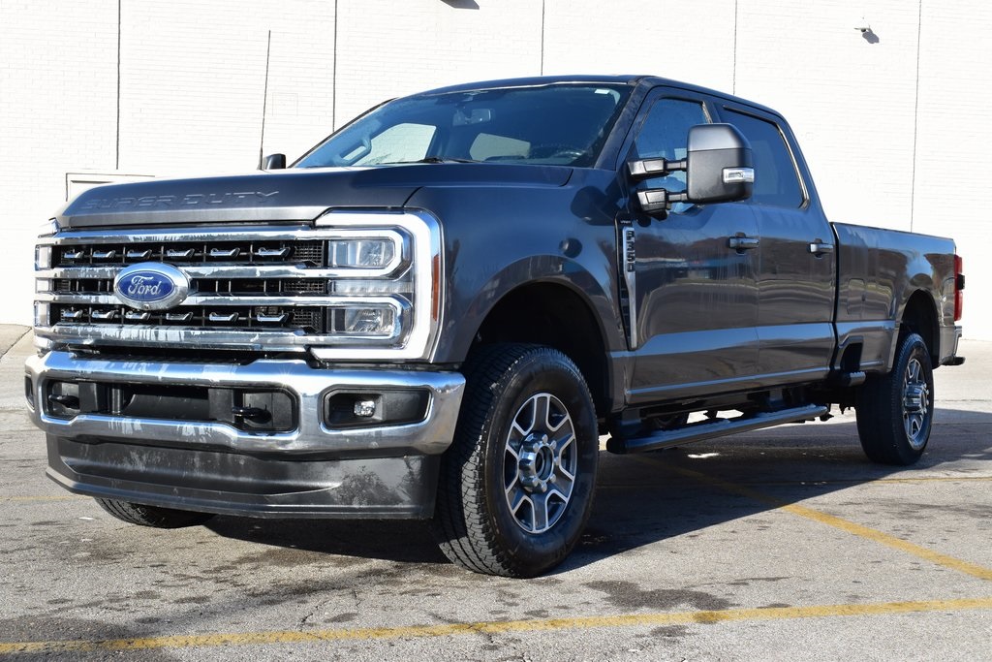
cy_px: 331
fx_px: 1405
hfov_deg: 38.9
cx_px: 496
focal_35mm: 51
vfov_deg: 26.5
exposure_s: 1/320
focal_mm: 34
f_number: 10
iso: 400
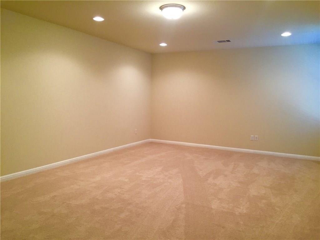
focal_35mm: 29
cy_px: 120
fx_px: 268
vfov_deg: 48.2
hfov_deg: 61.7
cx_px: 160
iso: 100
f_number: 2.2
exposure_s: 1/30
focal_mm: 4.15
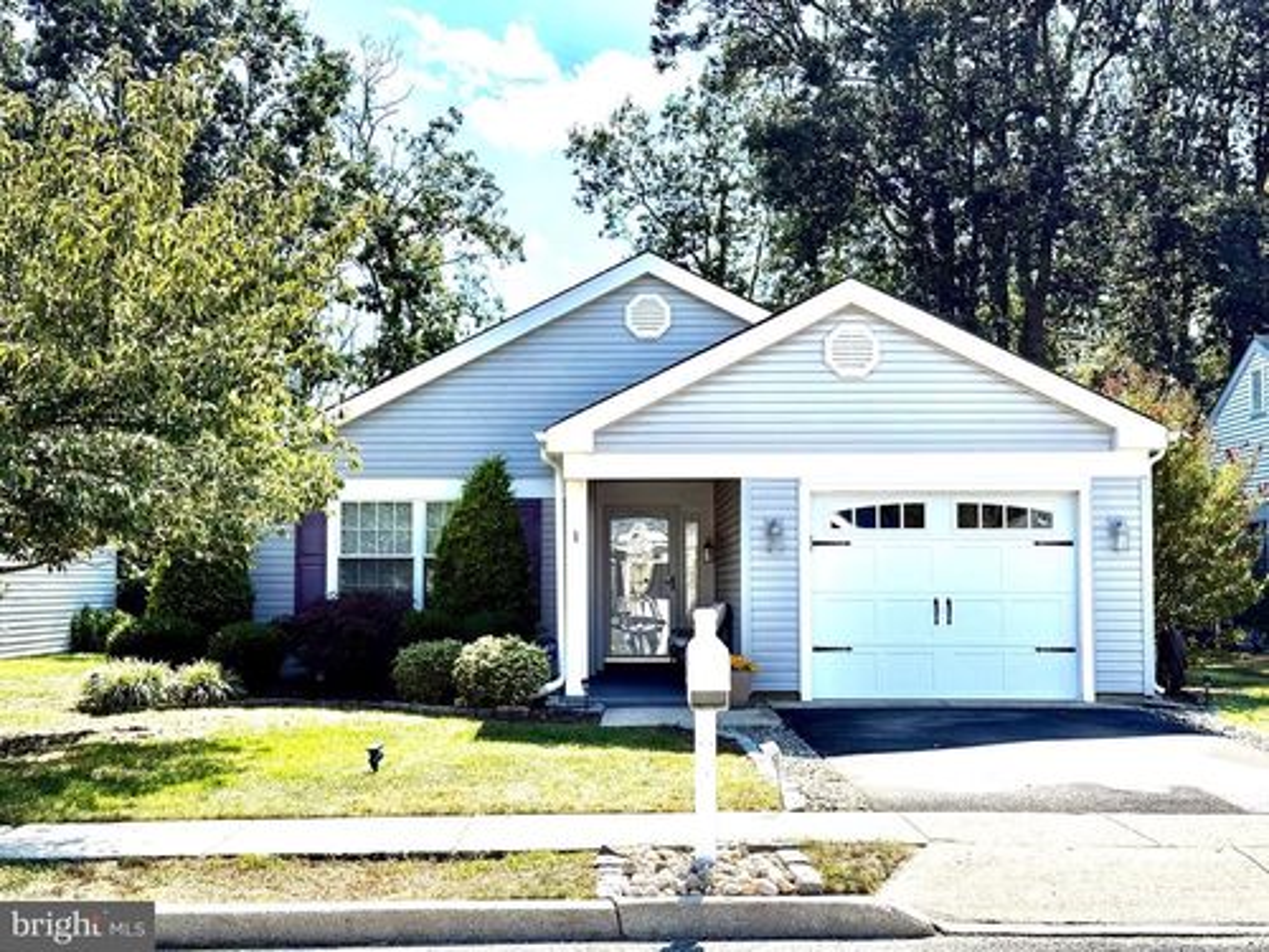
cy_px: 476
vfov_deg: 30.3
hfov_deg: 39.7
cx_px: 634
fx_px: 1760
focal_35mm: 48
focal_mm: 6.76
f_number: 1.78
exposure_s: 1/4878
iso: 100
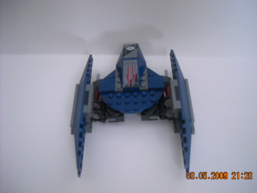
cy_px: 97
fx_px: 267
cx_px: 131
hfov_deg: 51.3
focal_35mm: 36
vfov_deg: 39.7
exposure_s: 1/47
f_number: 2.8
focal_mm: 5.7
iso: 400
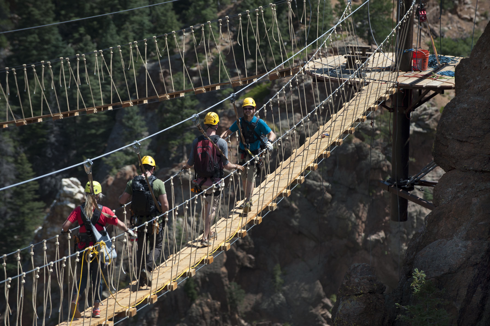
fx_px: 2720
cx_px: 245
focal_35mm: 200
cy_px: 163
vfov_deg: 6.9
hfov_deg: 10.3
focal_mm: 200
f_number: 5.6
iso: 200
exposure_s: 1/1250
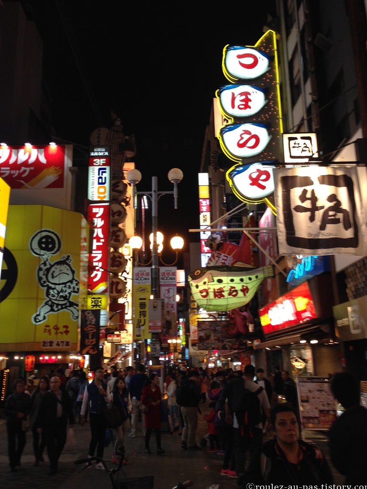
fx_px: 537
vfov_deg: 48.9
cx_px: 163
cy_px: 214
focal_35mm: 38
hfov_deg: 37.7
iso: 50
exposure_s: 1/30
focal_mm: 4.12
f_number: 2.4
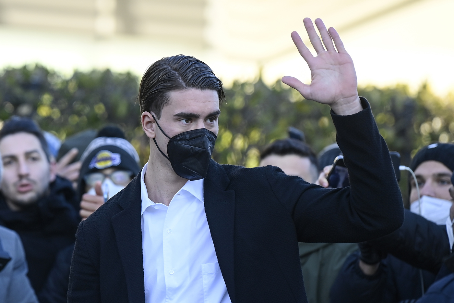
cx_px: 227
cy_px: 152
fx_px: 2522
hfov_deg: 10.3
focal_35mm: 200
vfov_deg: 6.9
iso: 500
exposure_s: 1/1000
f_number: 3.5
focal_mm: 200
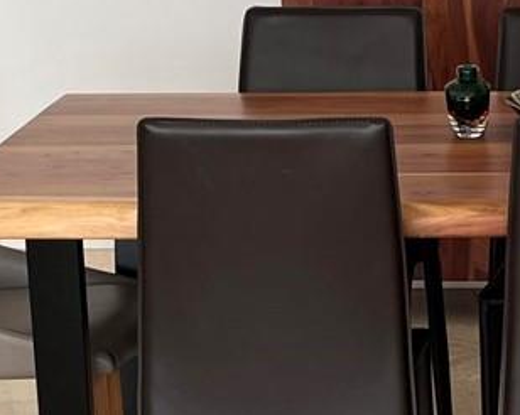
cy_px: 221
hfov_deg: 14.4
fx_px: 2030
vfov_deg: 11.7
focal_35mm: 132
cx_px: 498
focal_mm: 5.1
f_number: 1.6
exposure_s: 1/150
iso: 32
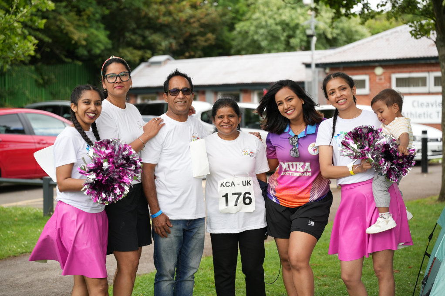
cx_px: 222
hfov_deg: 28.8
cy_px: 148
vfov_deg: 19.5
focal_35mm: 70
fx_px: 865
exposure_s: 1/640
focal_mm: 70
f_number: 2.8
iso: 250
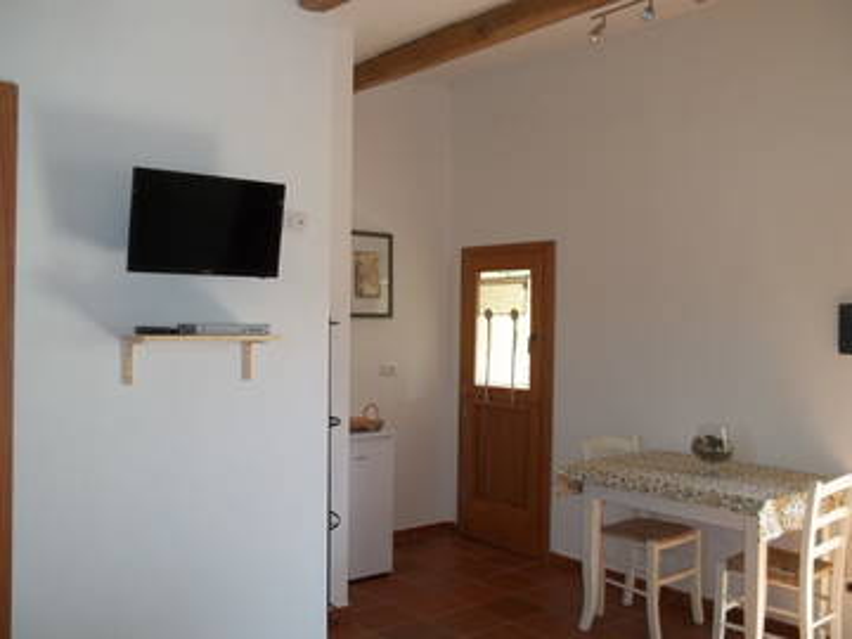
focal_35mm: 33
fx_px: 812
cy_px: 320
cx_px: 426
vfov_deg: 42.9
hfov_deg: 55.4
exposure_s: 1/60
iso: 160
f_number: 3.3
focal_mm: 5.9
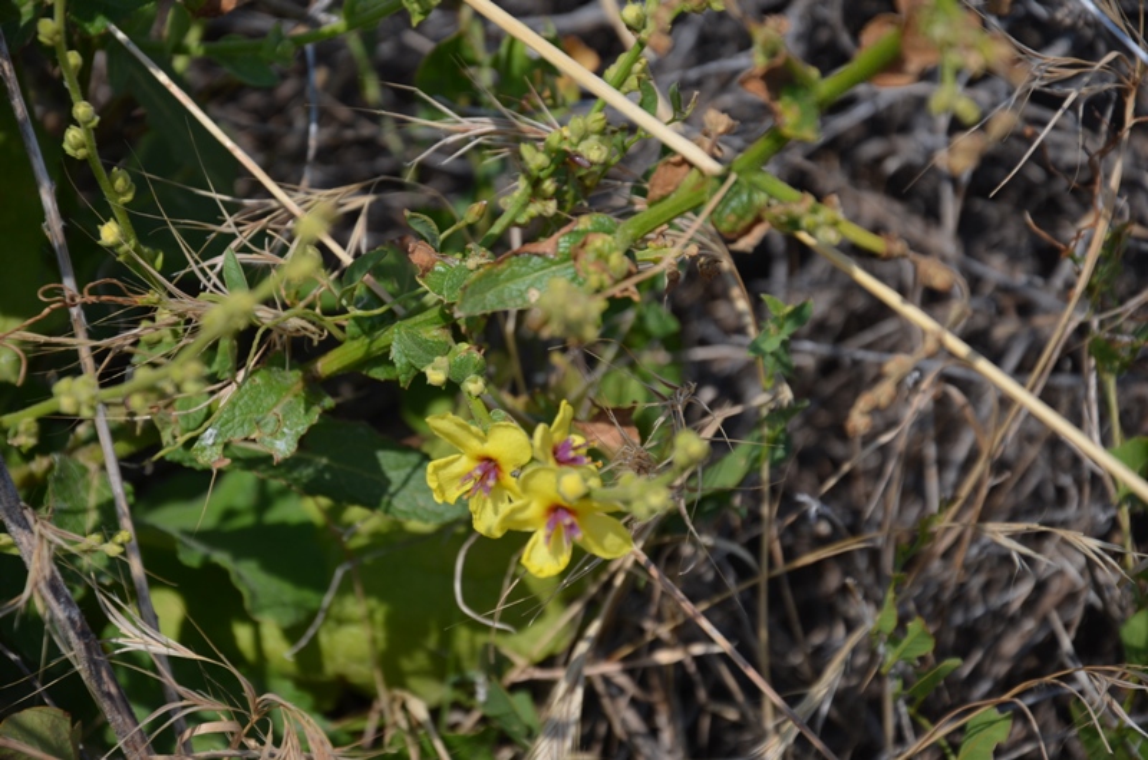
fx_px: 5012
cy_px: 380
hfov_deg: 13.1
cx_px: 574
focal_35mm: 158
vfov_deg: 8.7
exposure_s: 1/200
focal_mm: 105
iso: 100
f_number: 8
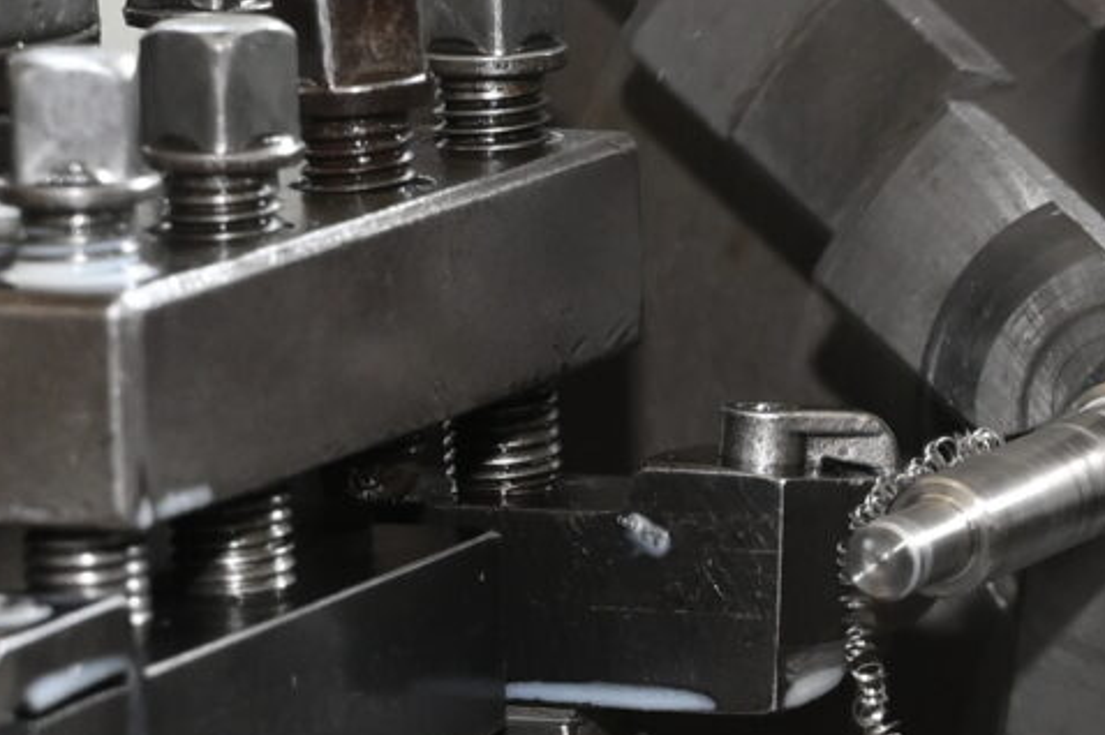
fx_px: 11502
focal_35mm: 375
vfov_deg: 3.7
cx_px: 786
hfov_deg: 5.5
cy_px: 315
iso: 1250
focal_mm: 70
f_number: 5.6
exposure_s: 1/125
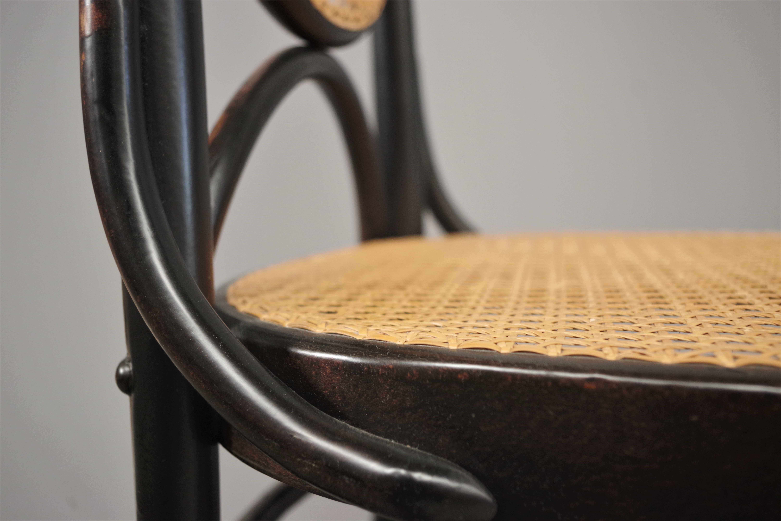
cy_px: 260
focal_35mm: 39
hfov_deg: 49.6
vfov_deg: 34.2
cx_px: 390
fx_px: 846
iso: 800
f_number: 4
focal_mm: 26.25
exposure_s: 1/60
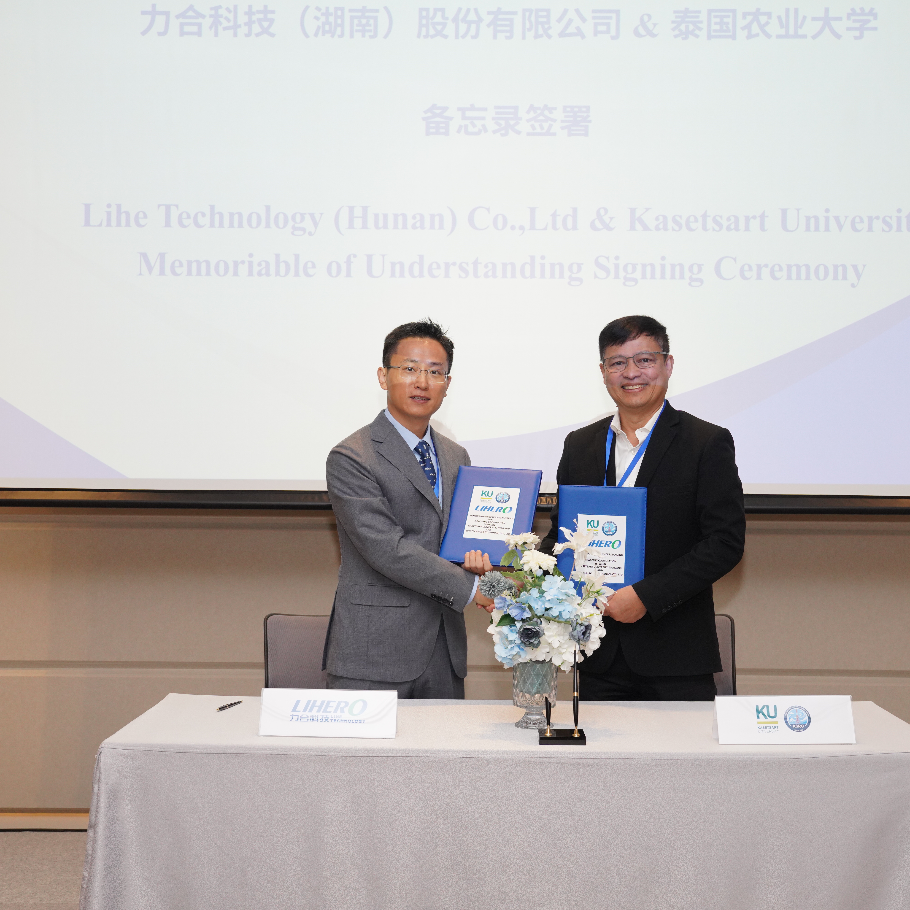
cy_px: 470
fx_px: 1547
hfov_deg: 32.8
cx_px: 473
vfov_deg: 32.8
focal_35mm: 52
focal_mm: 39
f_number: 5.6
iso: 1250
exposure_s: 1/160
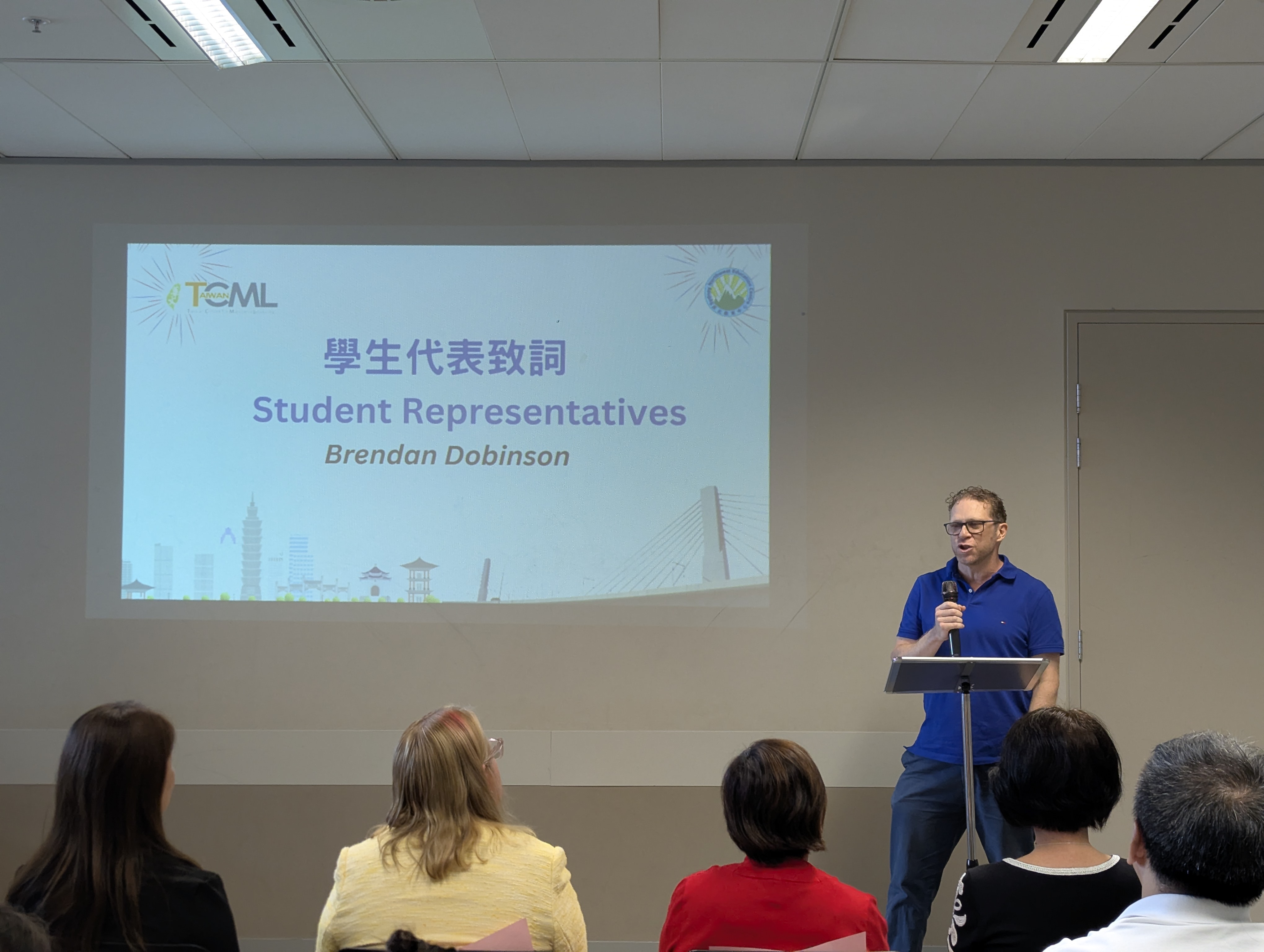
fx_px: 1755
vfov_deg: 30.3
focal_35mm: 48
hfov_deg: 39.6
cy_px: 476
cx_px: 632
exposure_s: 1/50
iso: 153
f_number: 1.85
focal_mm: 6.81
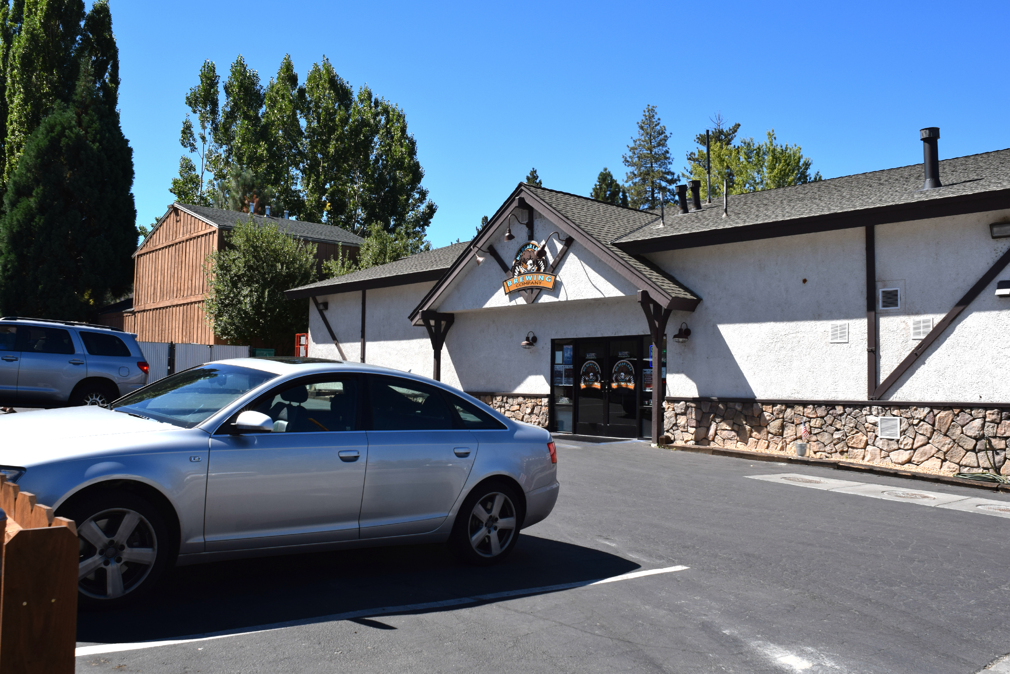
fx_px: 842
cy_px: 337
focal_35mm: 30
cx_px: 505
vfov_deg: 43.6
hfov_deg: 61.9
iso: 200
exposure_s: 1/400
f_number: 10
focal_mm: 20
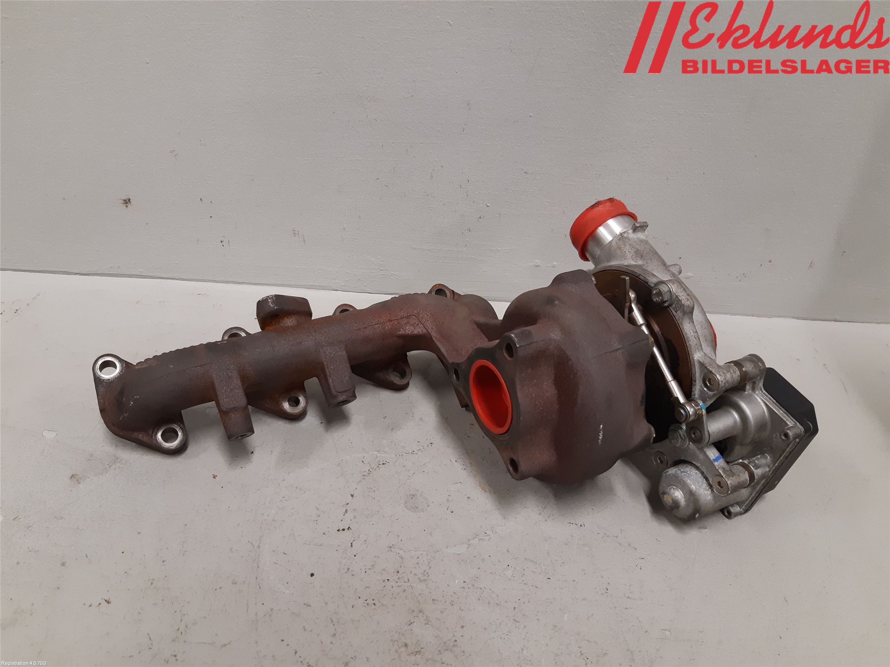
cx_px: 445
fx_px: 668
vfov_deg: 53.1
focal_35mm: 26
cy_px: 334
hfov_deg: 67.3
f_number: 1.7
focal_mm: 3.93
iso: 160
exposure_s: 1/50
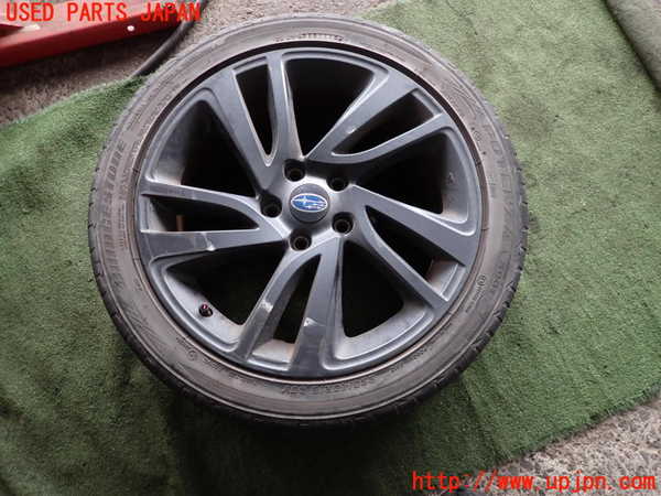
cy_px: 248
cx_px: 330
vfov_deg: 54.9
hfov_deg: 69.4
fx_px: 477
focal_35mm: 25
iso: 160
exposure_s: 1/60
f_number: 2
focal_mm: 4.5
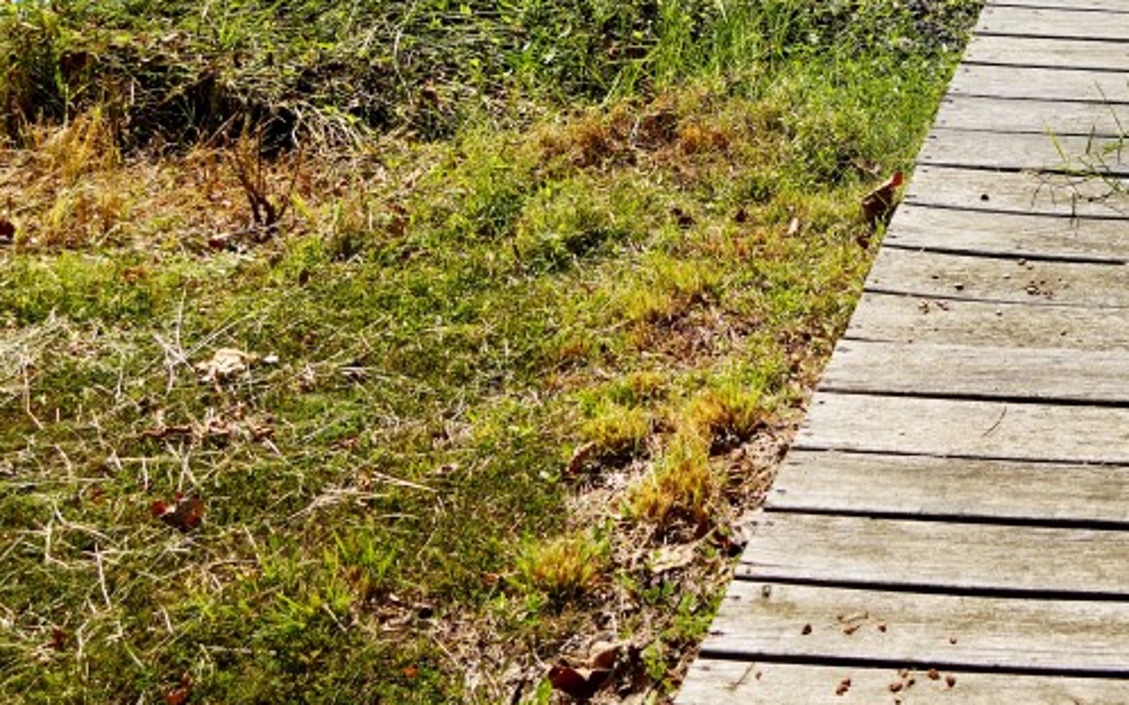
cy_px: -102
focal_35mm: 66
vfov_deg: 18.8
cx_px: 1249
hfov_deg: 28.2
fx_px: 2030
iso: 100
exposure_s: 1/500
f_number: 5
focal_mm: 19
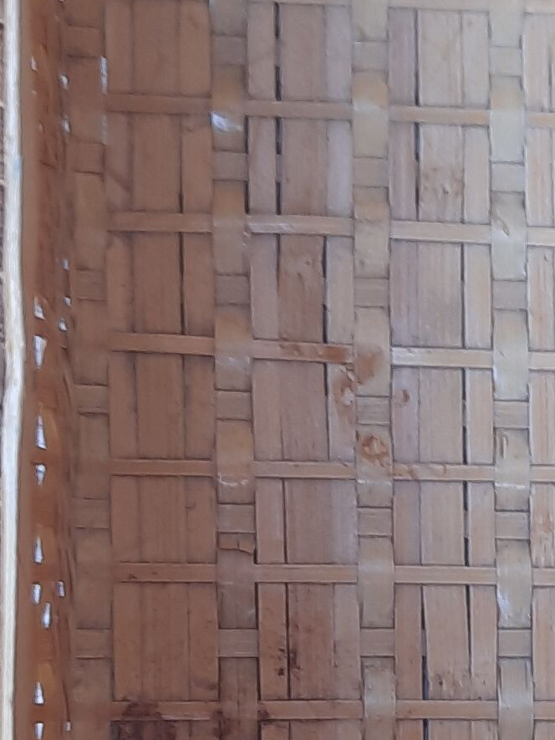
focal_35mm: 113
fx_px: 2415
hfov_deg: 12.7
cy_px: 593
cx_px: 713
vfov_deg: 17.3
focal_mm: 4.6
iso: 40
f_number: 2
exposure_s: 1/50
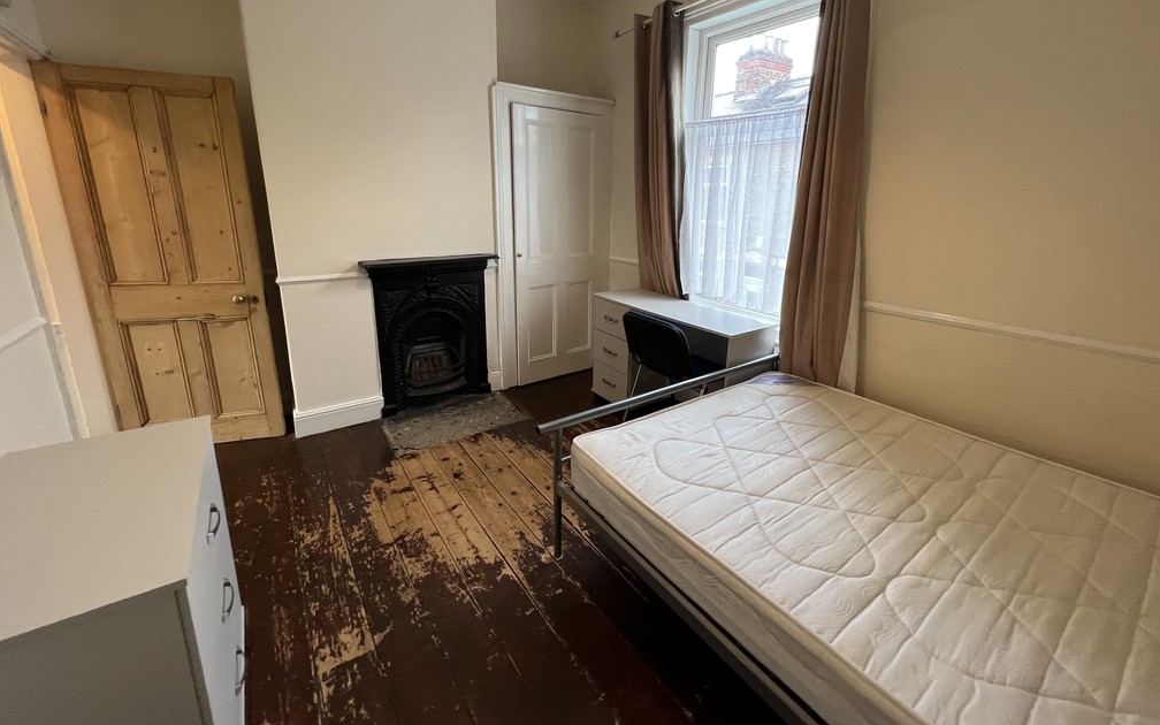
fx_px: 443
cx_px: 588
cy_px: 312
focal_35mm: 14
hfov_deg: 105.3
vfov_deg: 78.2
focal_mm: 1.57
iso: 125
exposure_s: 1/100
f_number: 1.8
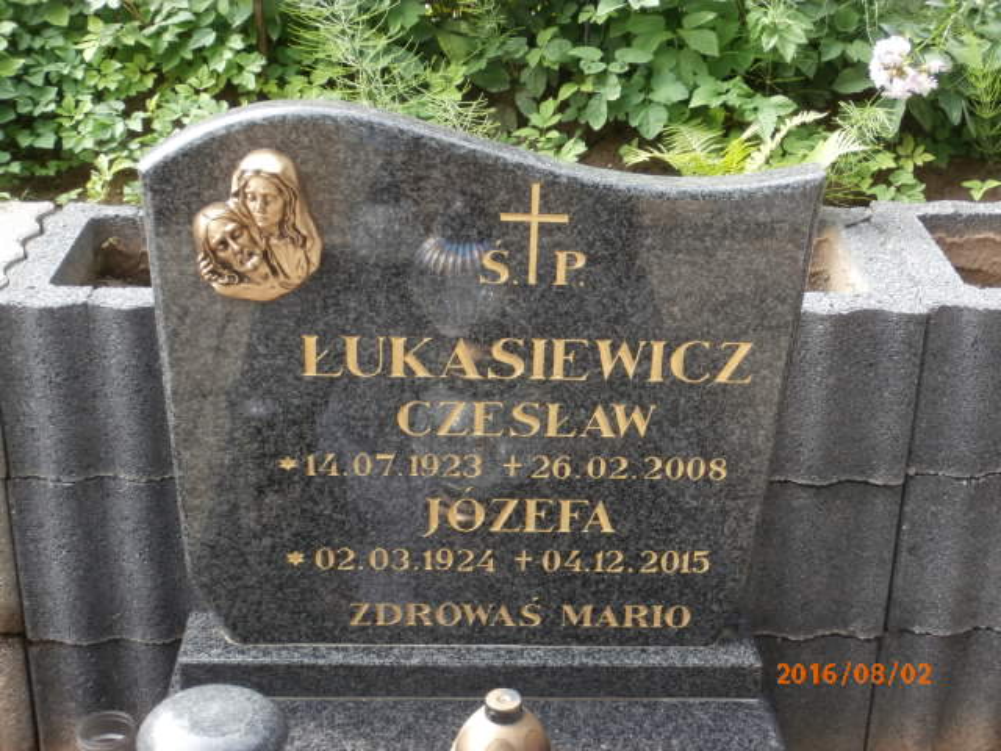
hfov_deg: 33.8
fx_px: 1648
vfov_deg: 25.7
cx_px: 500
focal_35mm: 57
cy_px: 376
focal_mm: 10.11
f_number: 4.5
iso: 100
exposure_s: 1/60
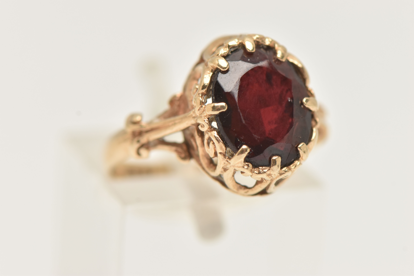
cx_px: 207
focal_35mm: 158
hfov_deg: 13.0
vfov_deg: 8.7
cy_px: 138
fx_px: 1811
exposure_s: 1/100
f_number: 9
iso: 400
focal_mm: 105
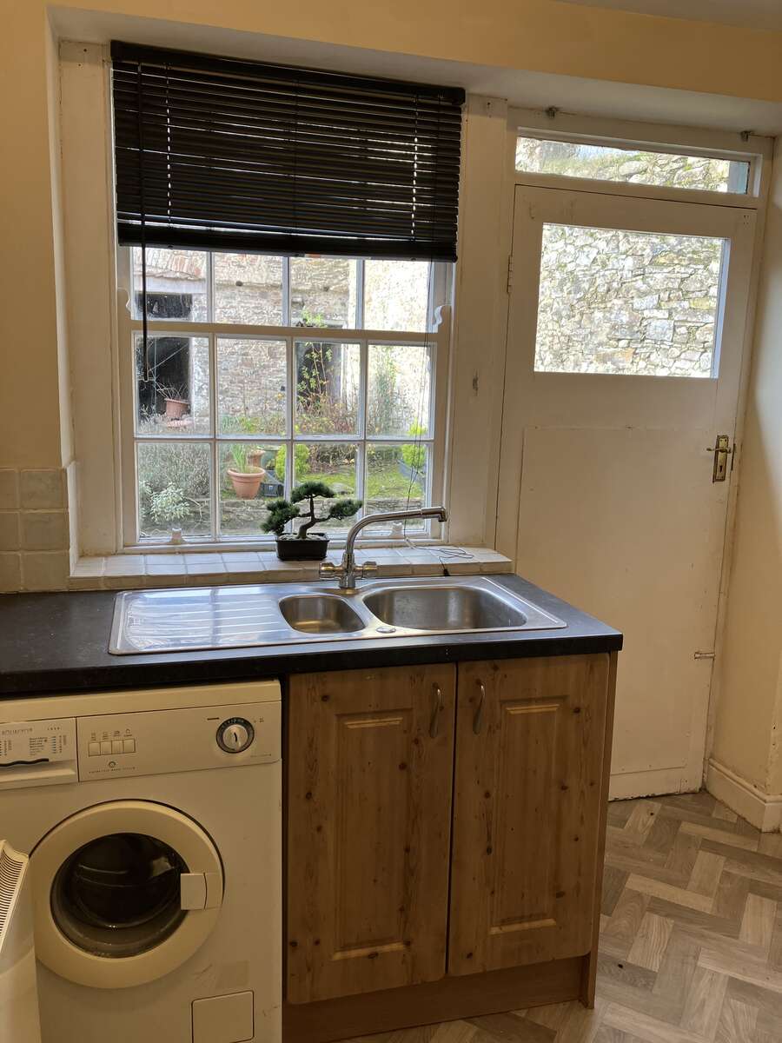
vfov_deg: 63.4
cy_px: 522
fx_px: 843
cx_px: 391
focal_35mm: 28
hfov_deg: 49.7
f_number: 1.8
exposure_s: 1/100
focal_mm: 3.99
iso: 40
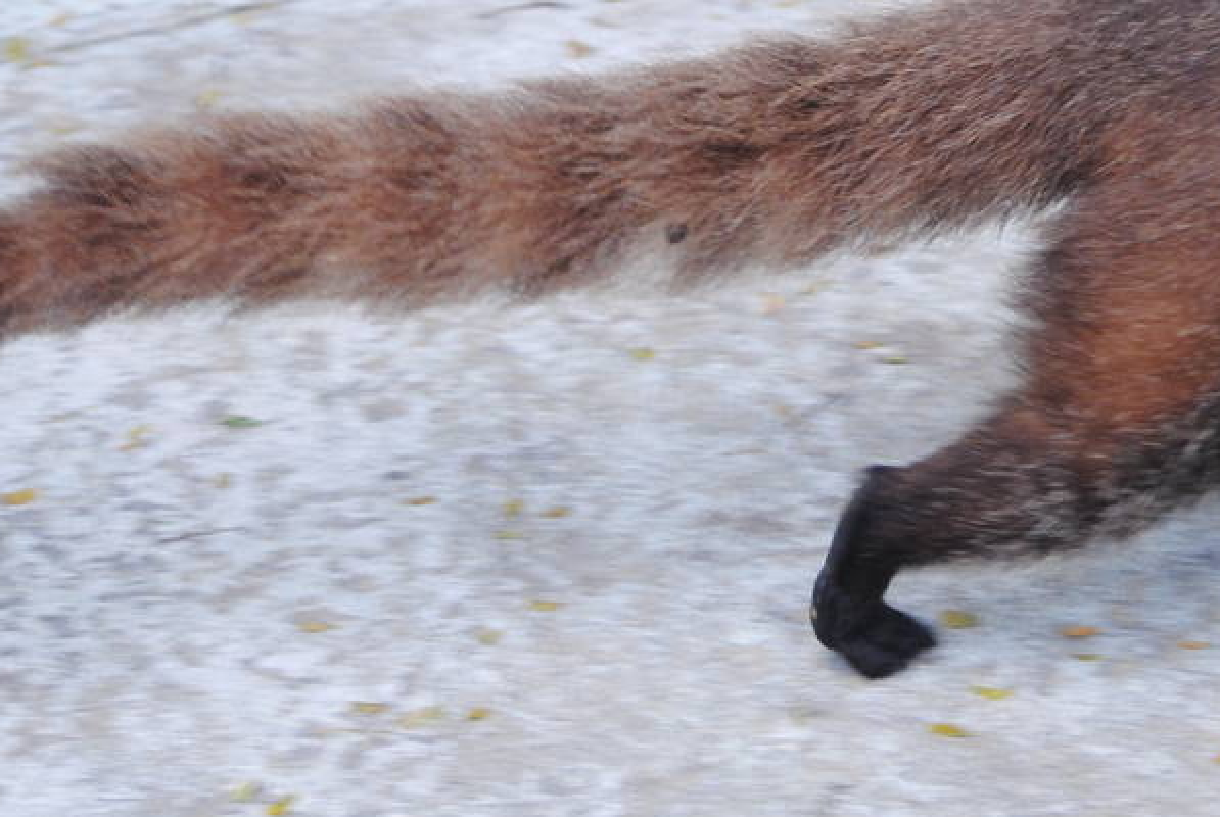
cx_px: 1210
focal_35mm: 261
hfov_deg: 7.8
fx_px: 8870
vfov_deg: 5.3
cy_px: 95
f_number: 4.5
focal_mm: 65
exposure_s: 1/100
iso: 400
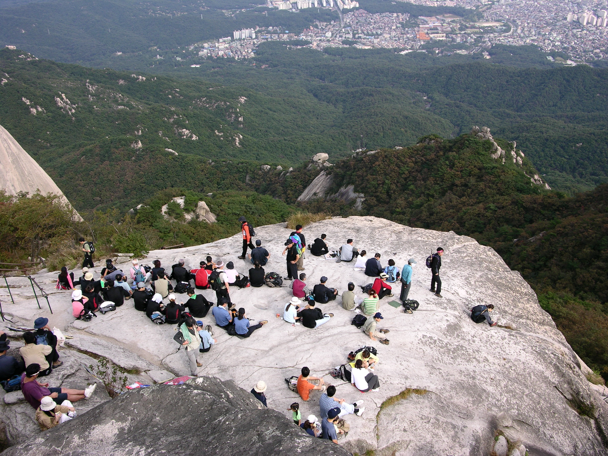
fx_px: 615
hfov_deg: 52.6
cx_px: 304
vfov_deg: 40.7
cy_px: 228
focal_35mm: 35
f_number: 6.3
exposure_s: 1/98
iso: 50
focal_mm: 8.9
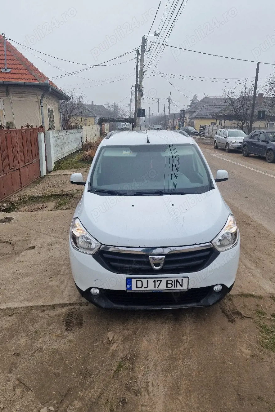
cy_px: 206
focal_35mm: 24
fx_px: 275
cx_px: 144
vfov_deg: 73.7
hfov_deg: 53.1
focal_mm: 6.4
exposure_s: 1/1429
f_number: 1.8
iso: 50
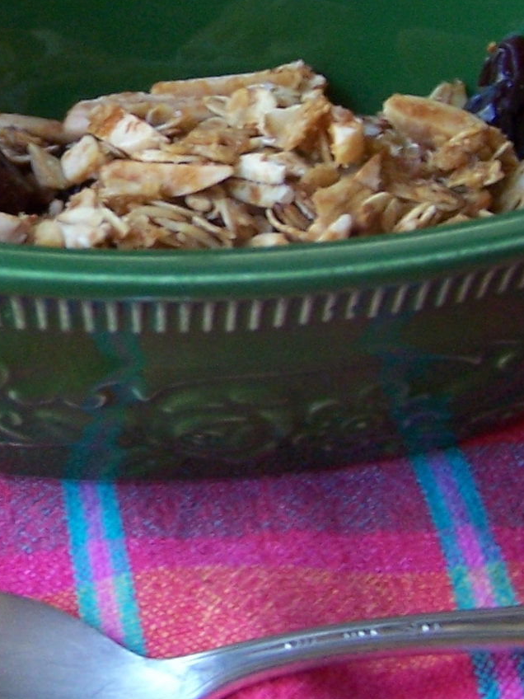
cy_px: 145
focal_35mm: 103
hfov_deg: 14.1
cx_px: -41
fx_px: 2079
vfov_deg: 18.9
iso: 140
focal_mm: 6.3
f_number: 2.8
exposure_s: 1/10
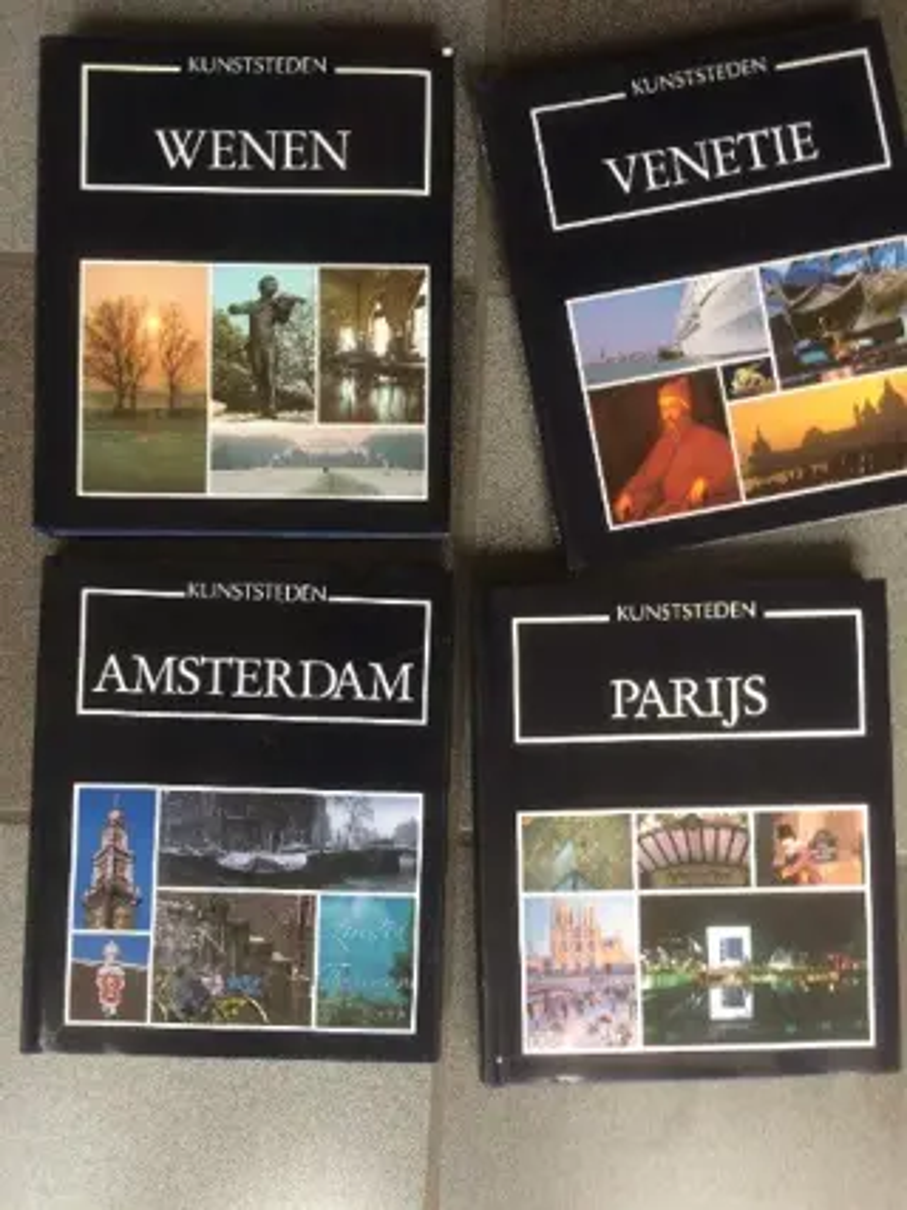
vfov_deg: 61.7
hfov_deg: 48.2
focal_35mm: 29
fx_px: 1014
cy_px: 605
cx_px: 454
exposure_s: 1/50
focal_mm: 4.15
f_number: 2.2
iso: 40
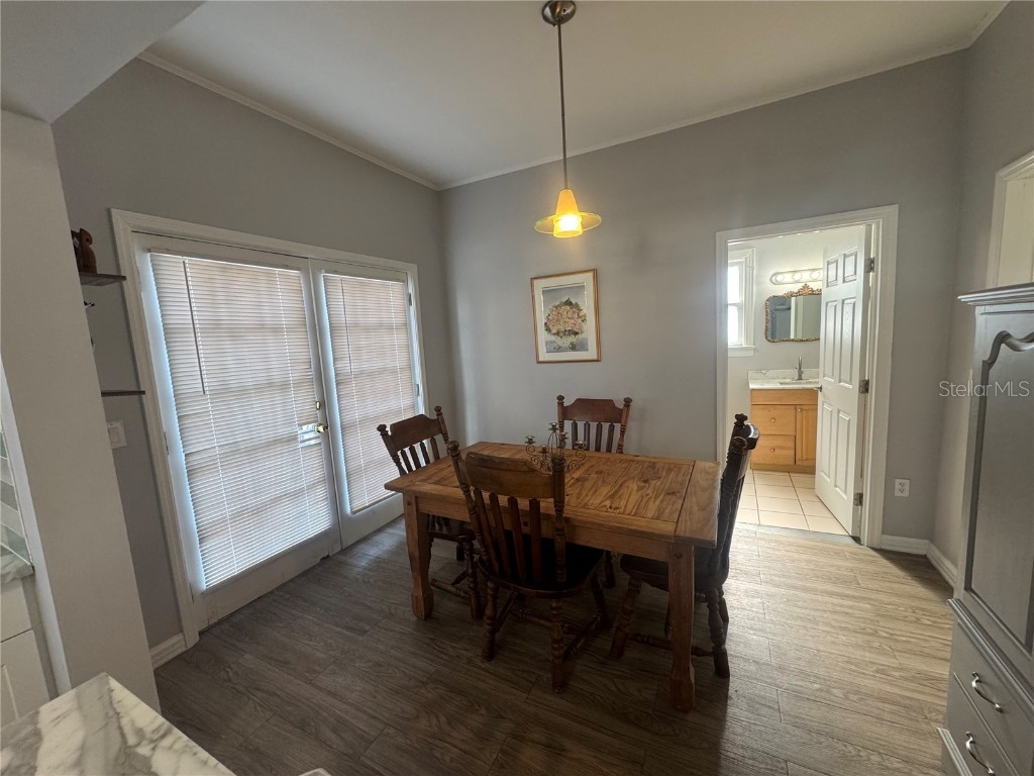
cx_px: 517
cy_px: 388
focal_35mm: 14
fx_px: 418
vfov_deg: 85.7
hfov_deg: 102.1
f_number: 2.2
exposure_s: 1/120
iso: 250
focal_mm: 2.22
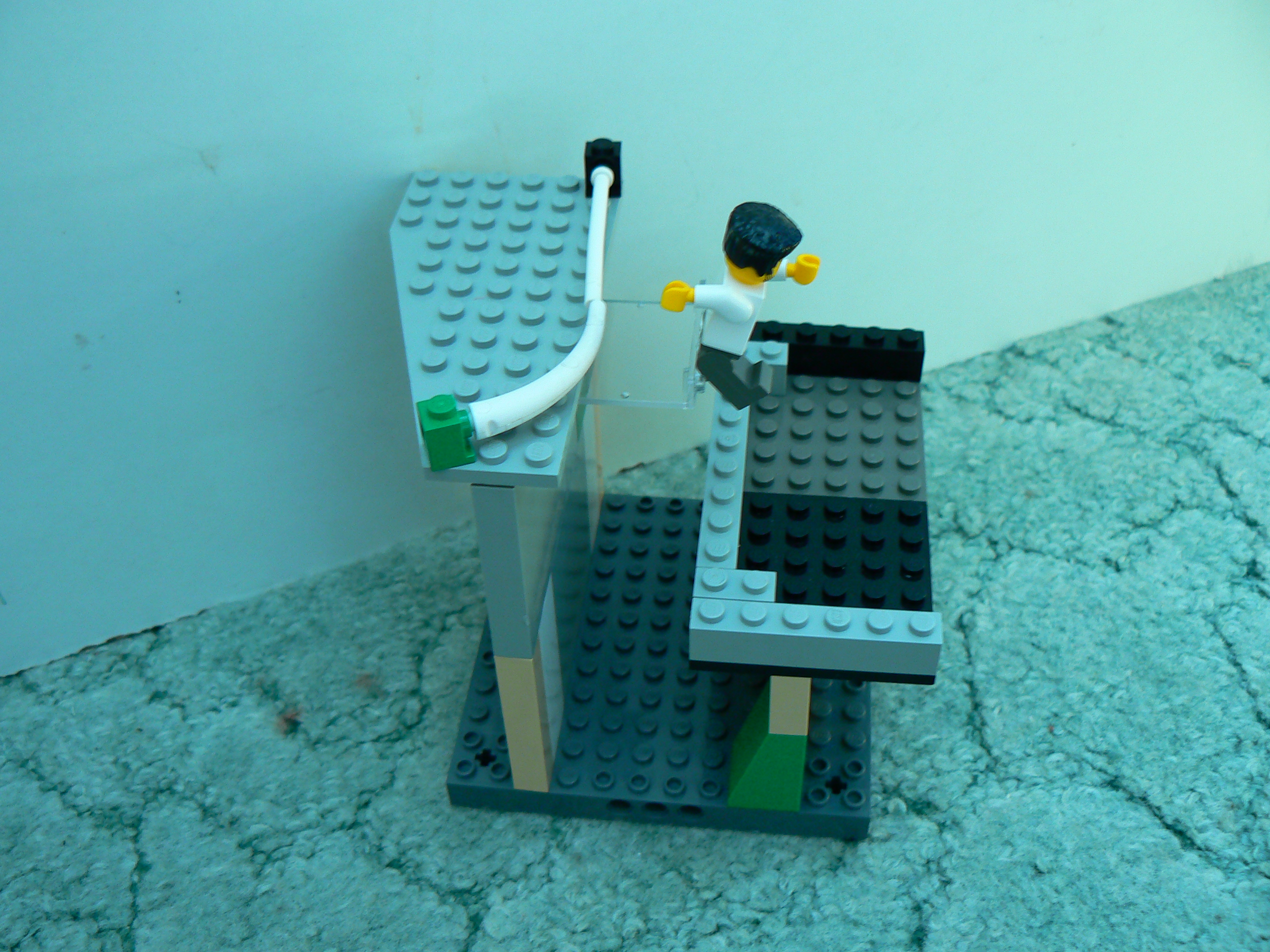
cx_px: 635
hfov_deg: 51.4
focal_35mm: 36
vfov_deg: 39.7
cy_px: 476
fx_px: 1321
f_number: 2.8
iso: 80
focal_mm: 6
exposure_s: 1/8
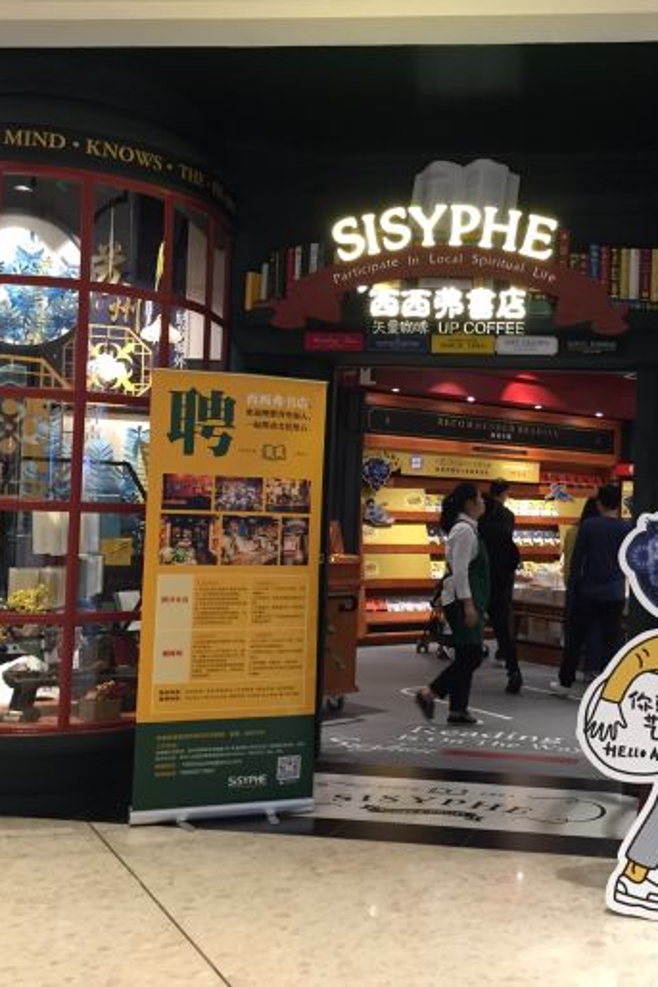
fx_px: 1125
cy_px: 486
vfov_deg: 47.4
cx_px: 572
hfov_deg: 31.3
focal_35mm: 41
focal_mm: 4.15
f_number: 2.2
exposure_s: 1/33
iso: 80
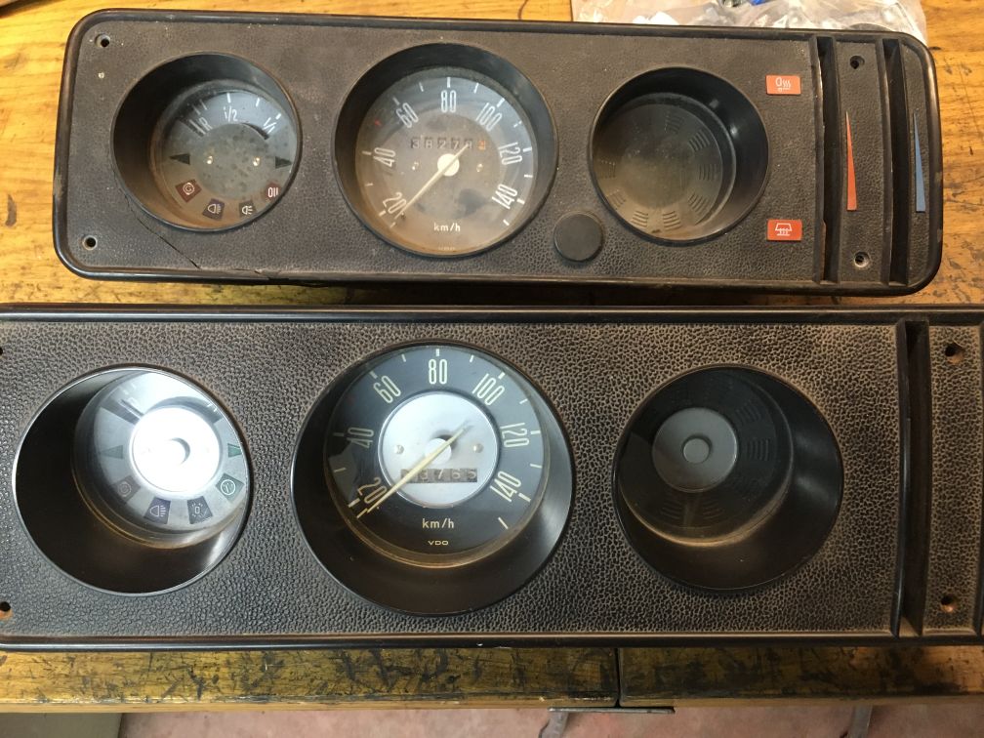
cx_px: 492
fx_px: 824
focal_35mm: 29
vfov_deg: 48.2
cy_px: 369
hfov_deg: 61.7
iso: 200
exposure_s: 1/33
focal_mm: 4.15
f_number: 2.2
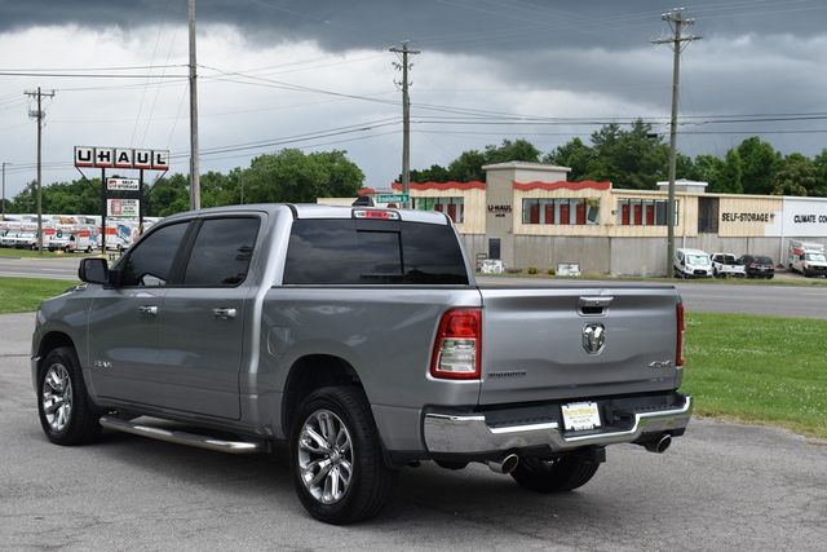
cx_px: 414
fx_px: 1241
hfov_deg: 36.9
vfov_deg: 25.1
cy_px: 276
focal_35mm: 54
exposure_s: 1/250
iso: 140
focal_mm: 36
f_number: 8
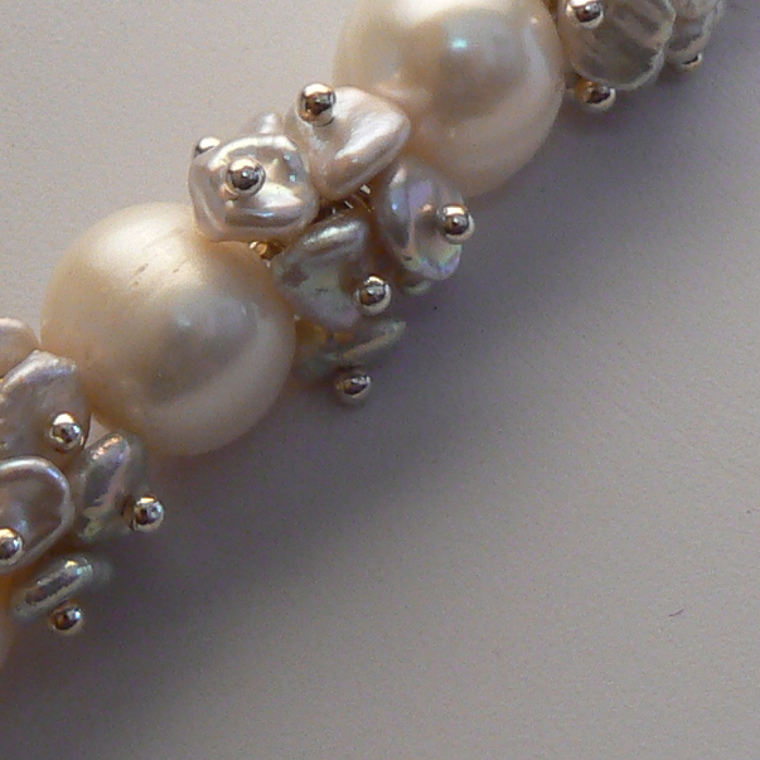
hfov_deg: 12.8
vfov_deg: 13.2
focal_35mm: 132
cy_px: 141
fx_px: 3279
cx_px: -255
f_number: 2.8
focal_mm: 6
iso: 100
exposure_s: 1/60
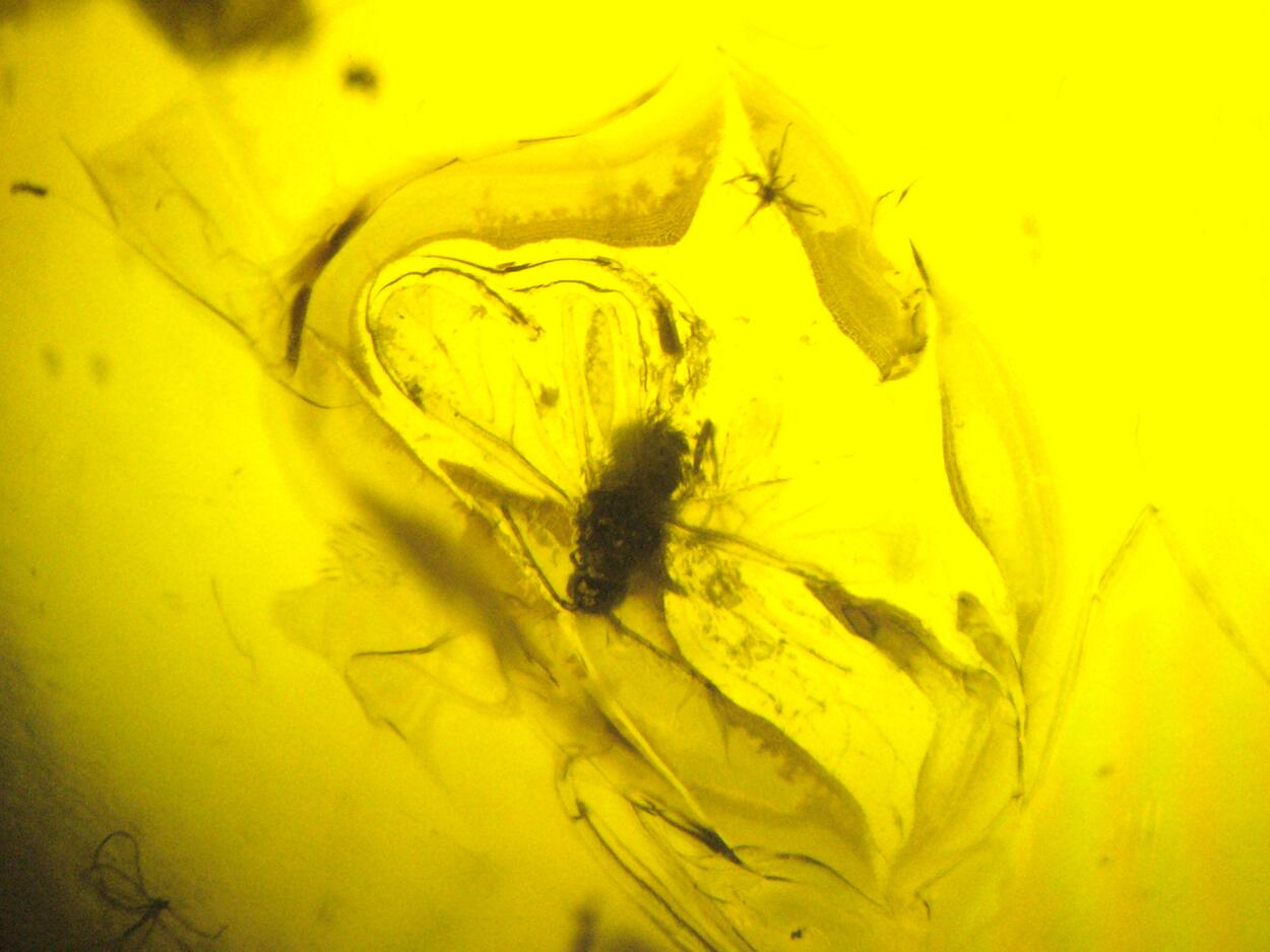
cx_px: 635
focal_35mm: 105
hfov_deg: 18.7
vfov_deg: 14.1
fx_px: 3853
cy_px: 476
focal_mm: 17.4
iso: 400
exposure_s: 1/320
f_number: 5
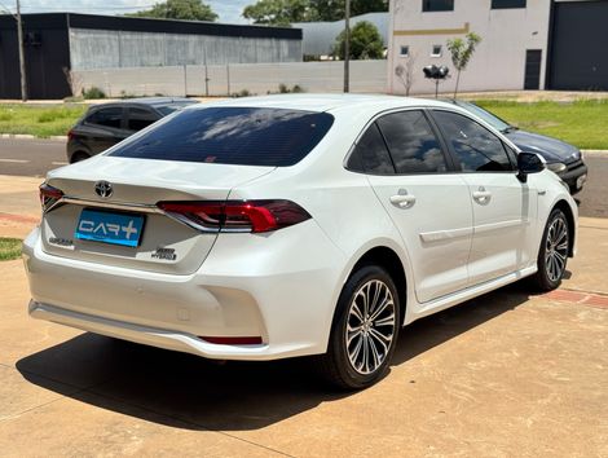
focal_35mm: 48
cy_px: 229
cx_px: 304
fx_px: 844
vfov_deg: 30.3
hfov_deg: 39.6
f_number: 1.78
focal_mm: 6.76
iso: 64
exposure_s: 1/6410
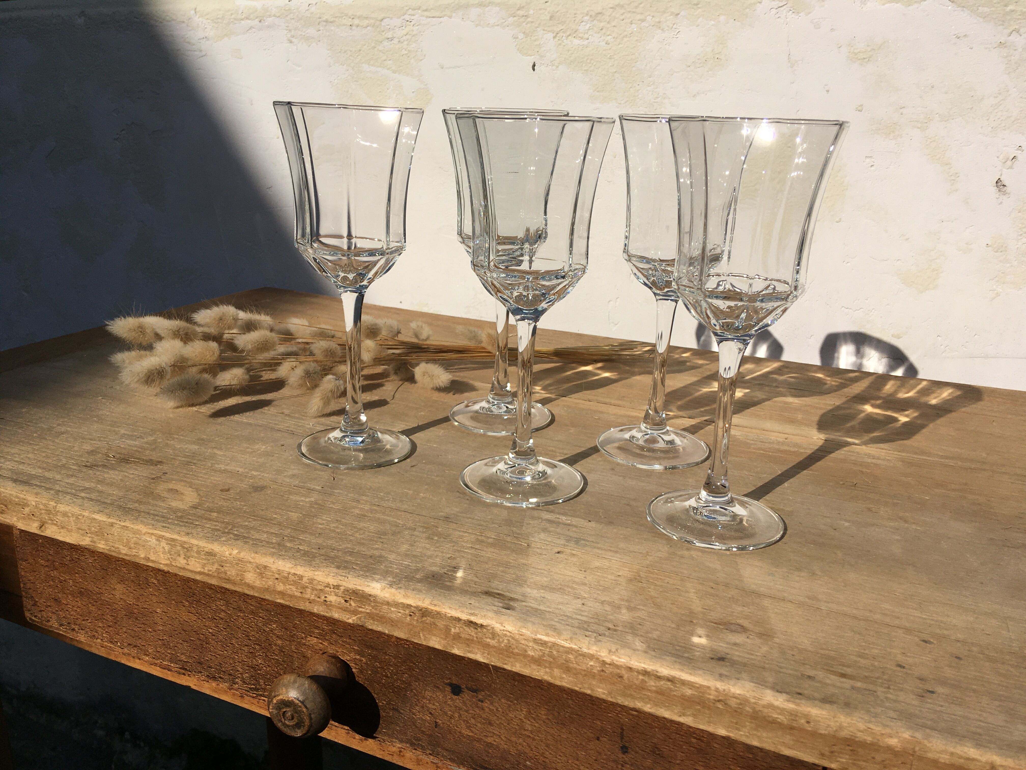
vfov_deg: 48.2
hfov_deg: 61.7
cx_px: 513
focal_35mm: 29
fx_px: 860
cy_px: 385
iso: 25
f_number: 2.2
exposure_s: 1/4049
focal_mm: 4.15
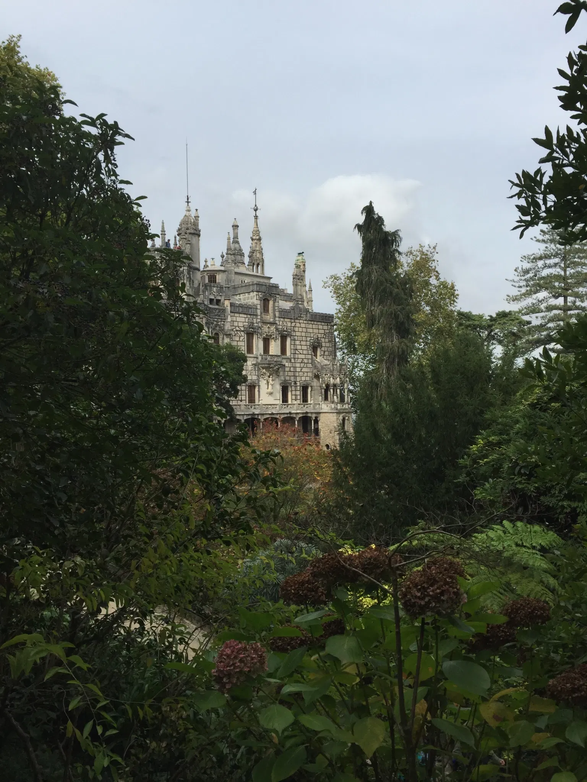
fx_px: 656
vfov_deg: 61.7
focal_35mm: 29
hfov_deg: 48.2
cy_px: 391
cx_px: 294
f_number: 2.2
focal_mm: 4.15
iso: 32
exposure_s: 1/1980
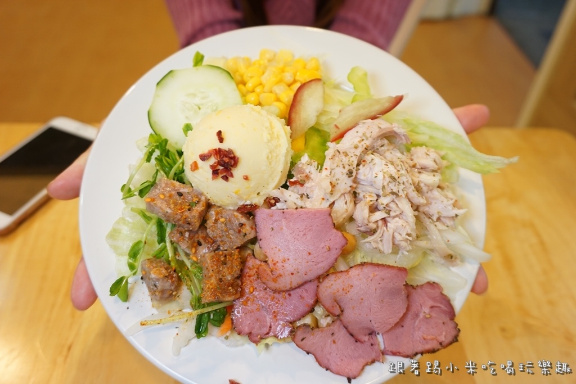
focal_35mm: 32
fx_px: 504
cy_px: 192
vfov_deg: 41.7
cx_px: 288
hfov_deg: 59.5
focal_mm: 21
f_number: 4
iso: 500
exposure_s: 1/60
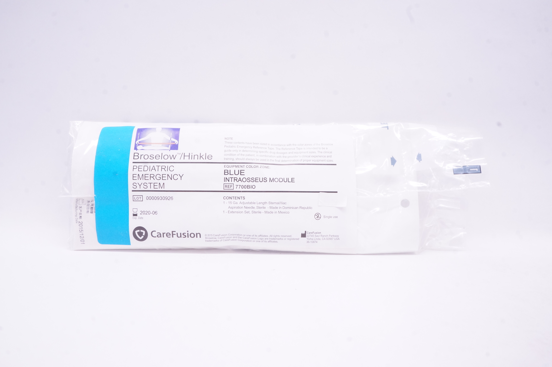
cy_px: 184
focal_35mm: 27
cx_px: 276
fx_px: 414
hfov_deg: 67.4
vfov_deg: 47.8
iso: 1600
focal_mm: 18
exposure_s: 1/25
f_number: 18
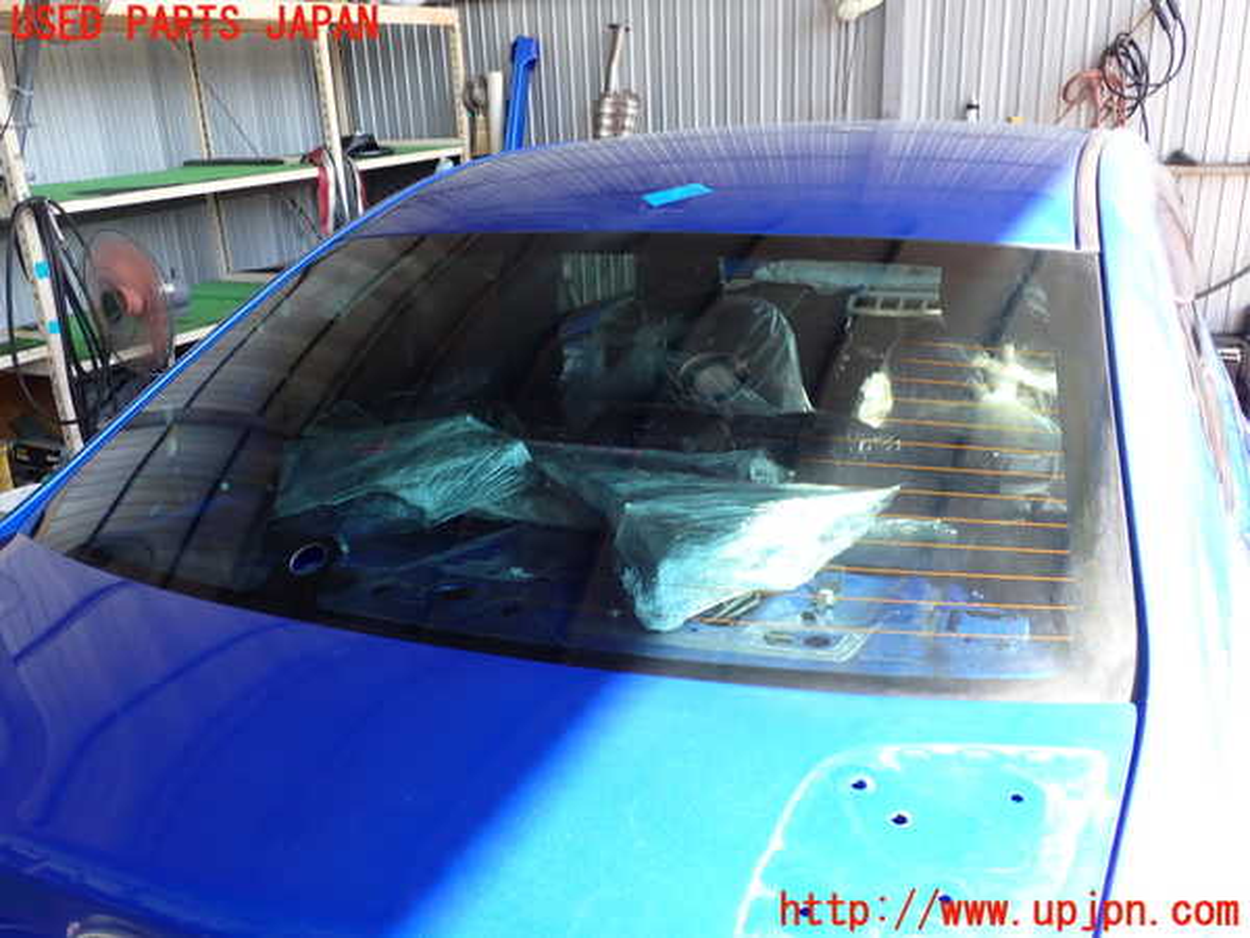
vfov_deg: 46.8
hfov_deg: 60.0
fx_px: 1083
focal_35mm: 30
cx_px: 625
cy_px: 469
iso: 100
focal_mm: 5.4
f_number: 3.2
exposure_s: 1/80
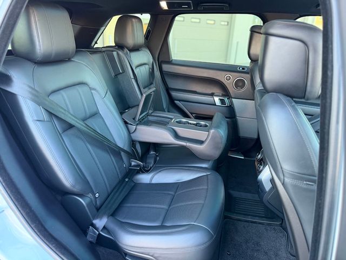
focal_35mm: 24
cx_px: 173
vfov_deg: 56.8
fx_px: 240
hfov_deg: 71.6
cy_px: 130
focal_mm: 6.76
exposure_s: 1/60
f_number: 1.78
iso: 400
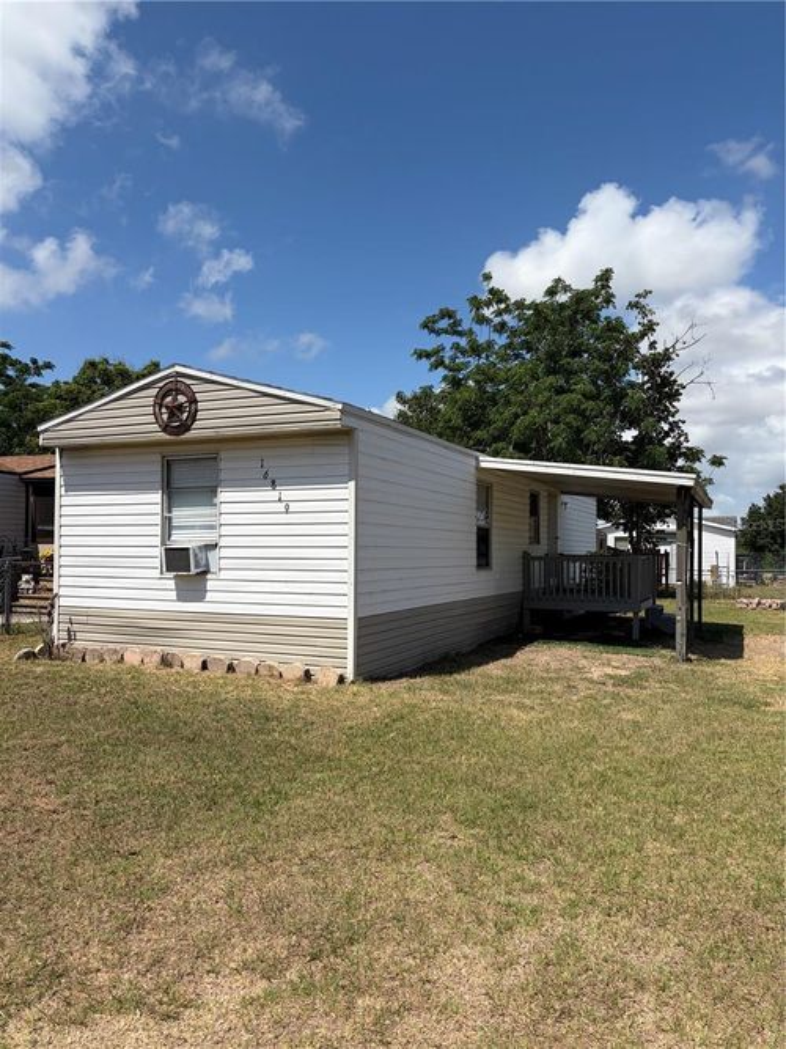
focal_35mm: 26
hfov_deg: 53.0
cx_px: 393
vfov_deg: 67.3
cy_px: 524
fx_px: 787
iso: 64
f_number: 1.6
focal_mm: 5.96
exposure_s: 1/6993
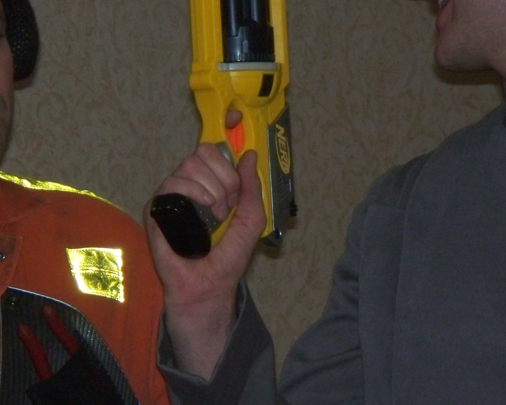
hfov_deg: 6.0
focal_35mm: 324
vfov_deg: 4.8
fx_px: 4851
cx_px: 204
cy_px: 183
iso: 400
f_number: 5.1
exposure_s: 1/100
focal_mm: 37.7
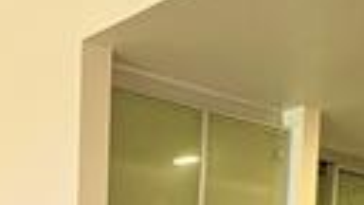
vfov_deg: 13.2
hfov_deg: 22.0
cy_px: 441
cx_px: -213
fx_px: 734
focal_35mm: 76
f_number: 2.2
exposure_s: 1/60
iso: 125
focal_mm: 2.22
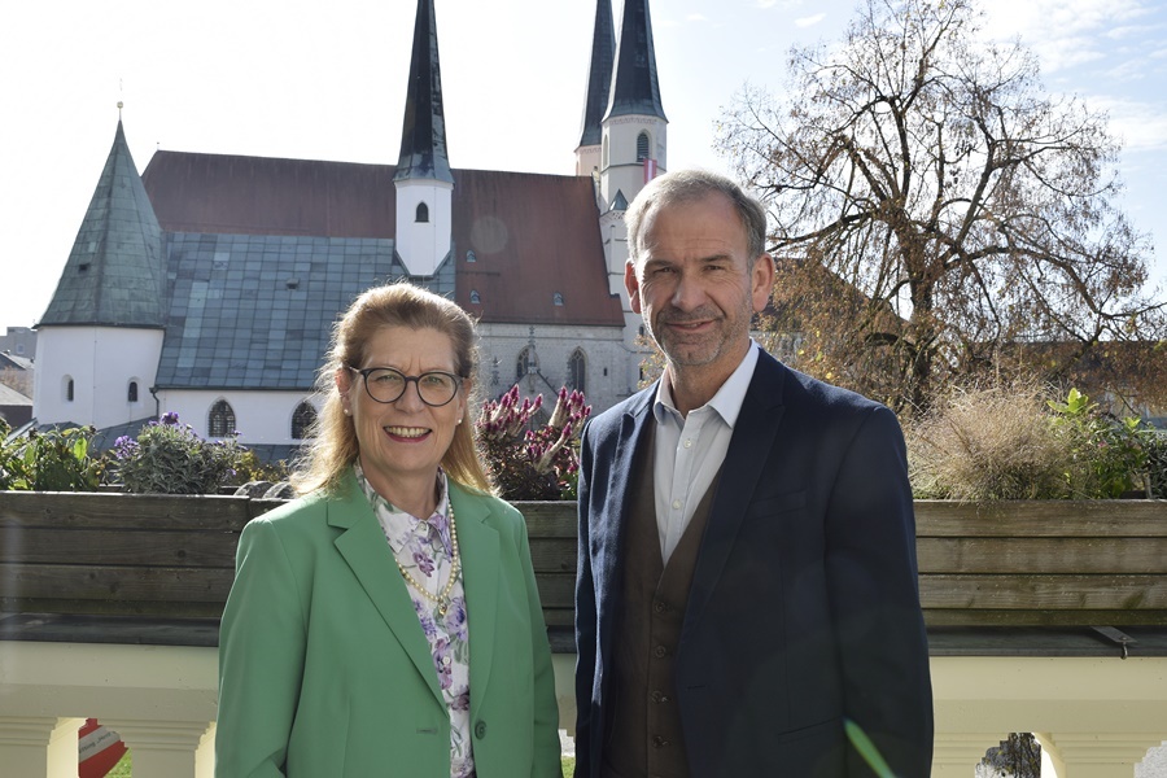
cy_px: 389
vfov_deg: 40.0
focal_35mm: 33
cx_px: 584
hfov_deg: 57.2
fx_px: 1070
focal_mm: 22
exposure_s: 1/320
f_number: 9
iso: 200
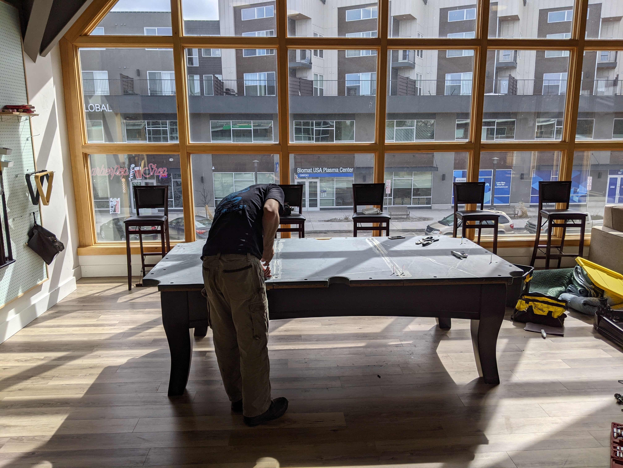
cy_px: 234
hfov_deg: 65.3
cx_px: 312
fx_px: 486
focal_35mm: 27
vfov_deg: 51.4
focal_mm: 4.44
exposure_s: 1/1957
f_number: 1.8
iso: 52
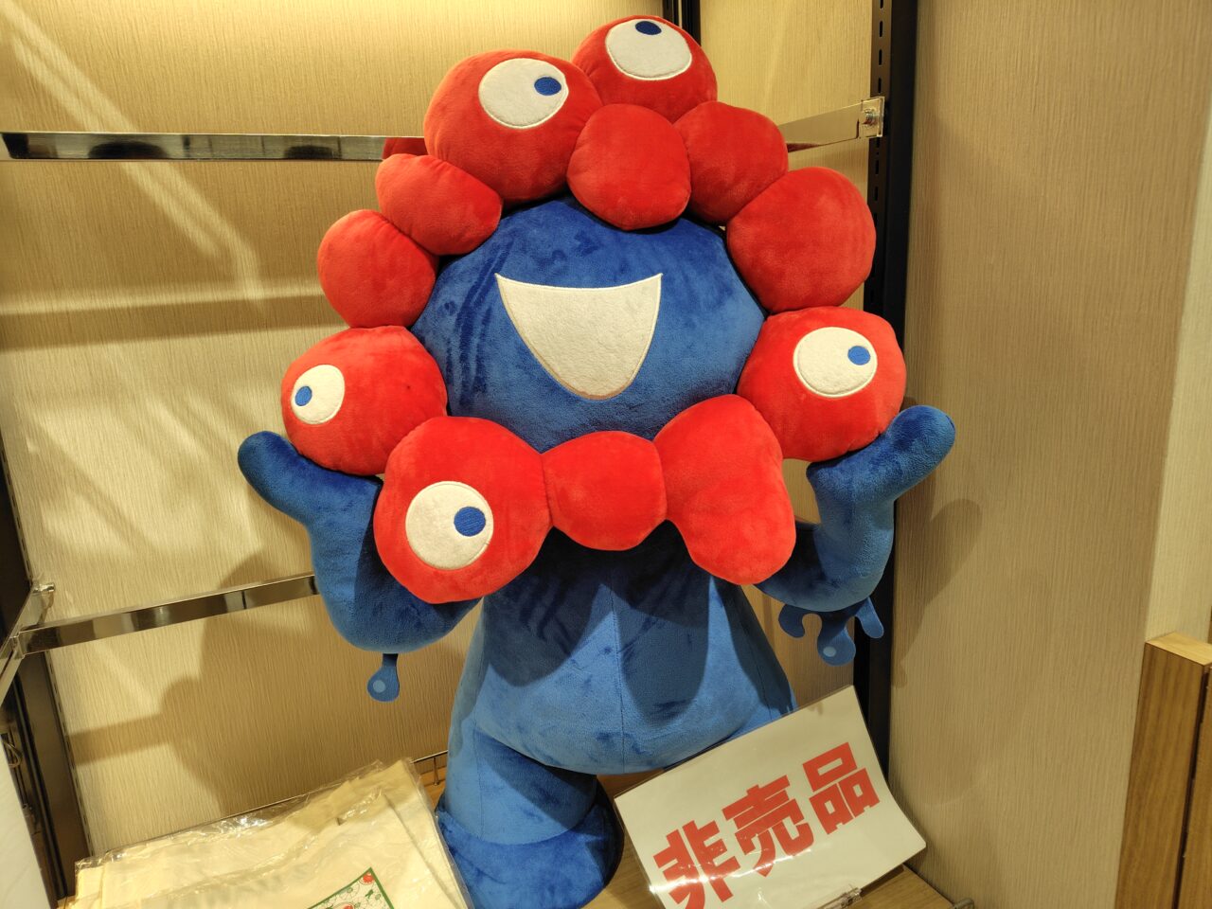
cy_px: 454
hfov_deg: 73.9
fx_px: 805
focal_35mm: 23
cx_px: 606
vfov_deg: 58.9
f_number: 1.9
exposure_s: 1/120
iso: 104
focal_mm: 5.6
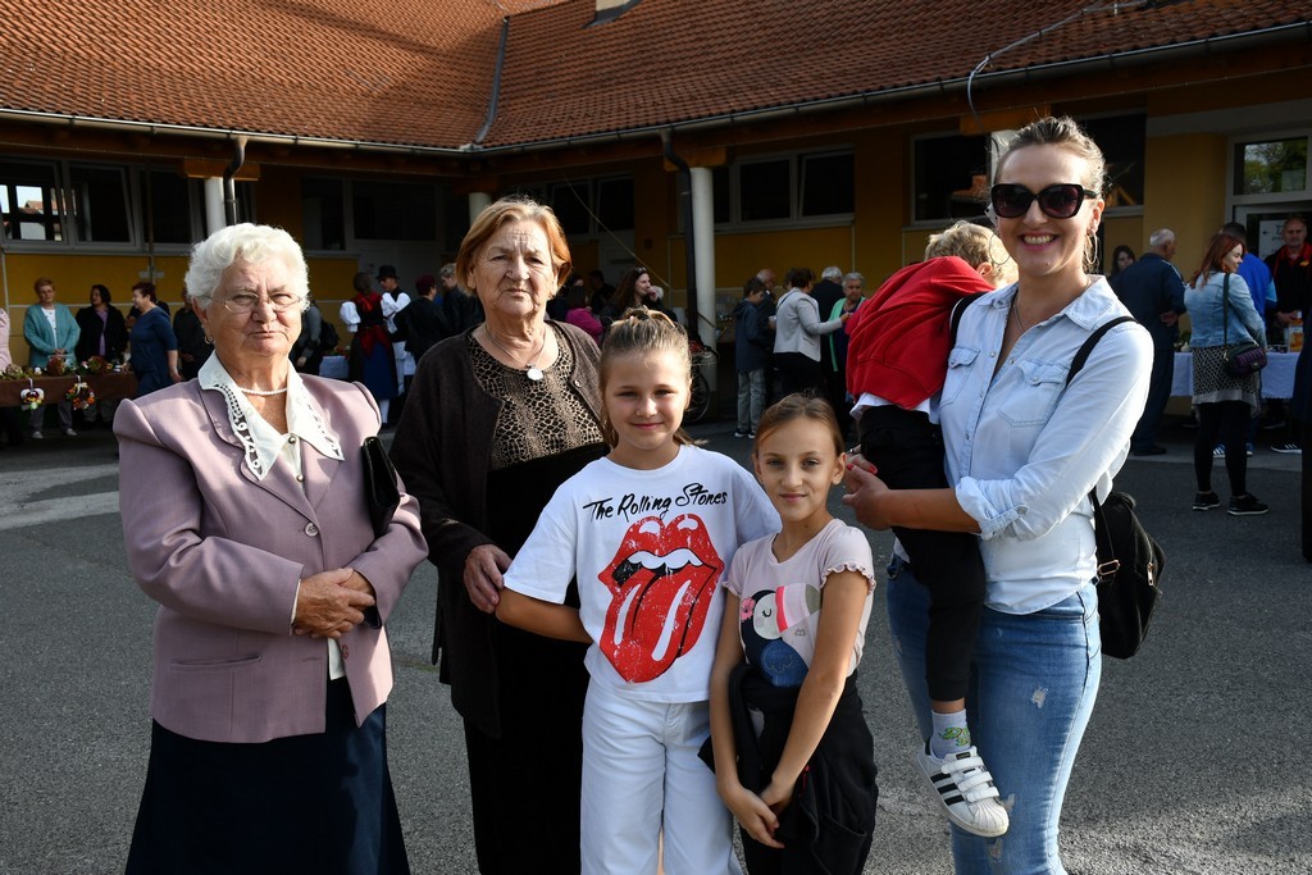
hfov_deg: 55.8
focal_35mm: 34
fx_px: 1239
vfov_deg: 38.9
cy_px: 438
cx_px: 656
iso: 200
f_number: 7.1
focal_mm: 23
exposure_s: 1/250
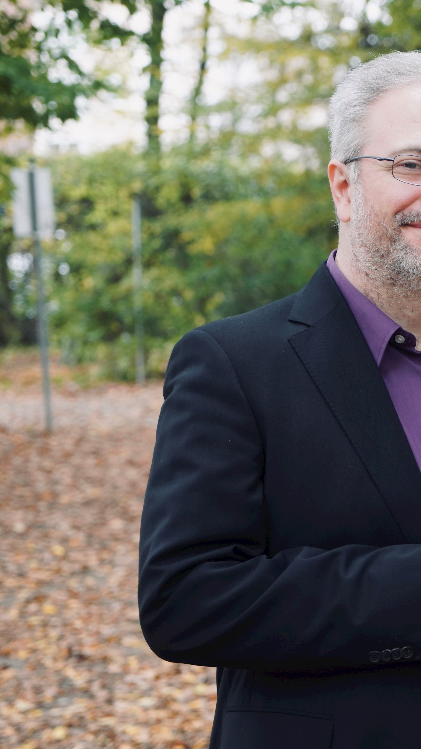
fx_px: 1766
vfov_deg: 23.9
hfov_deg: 13.1
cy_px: 371
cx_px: 567
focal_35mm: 89
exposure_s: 1/125
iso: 1000
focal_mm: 56
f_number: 4
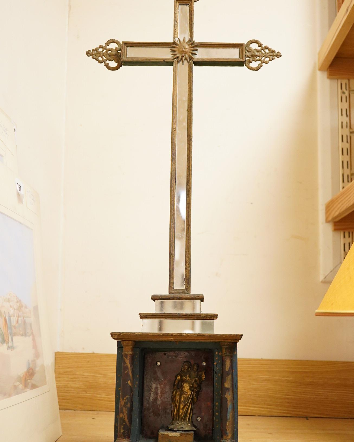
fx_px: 668
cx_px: 178
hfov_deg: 29.7
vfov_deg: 36.7
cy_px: 212
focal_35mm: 51
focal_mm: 30
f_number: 3.5
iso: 2500
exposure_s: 1/200
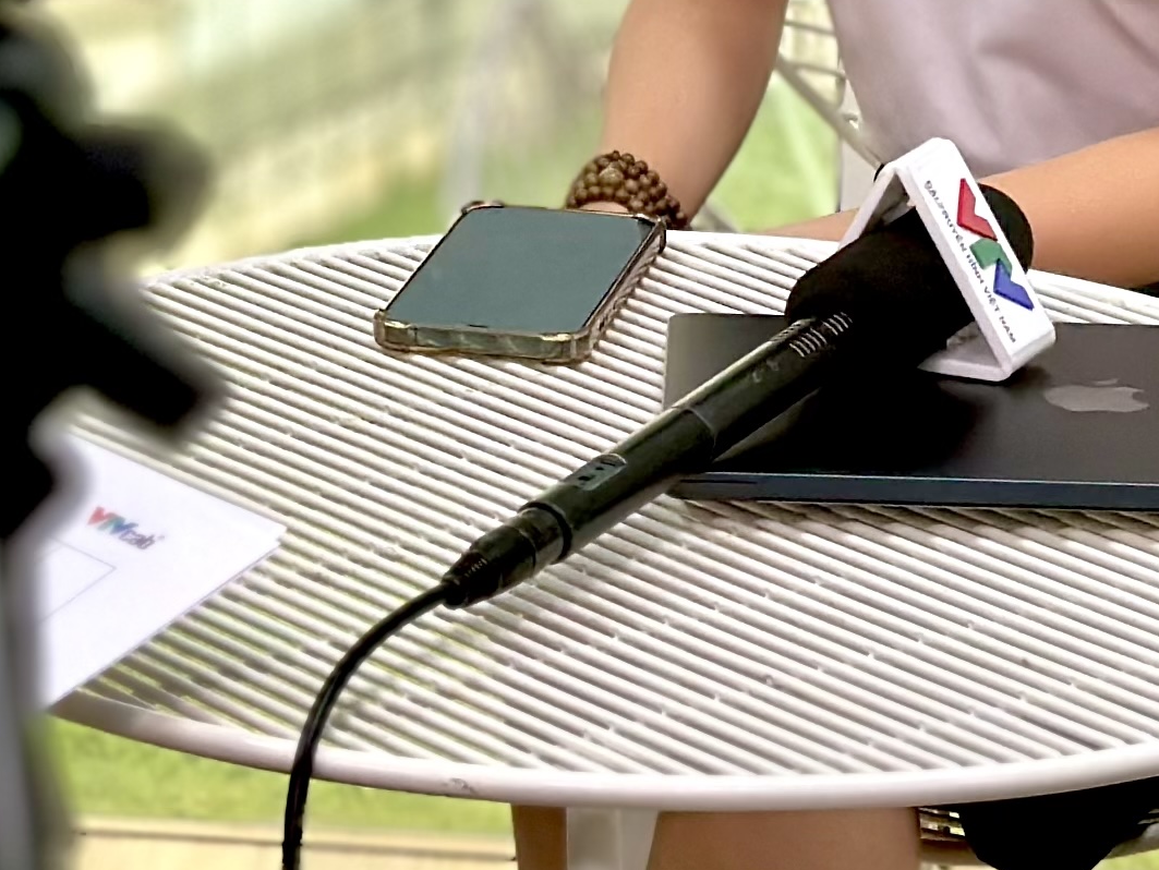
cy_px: -580
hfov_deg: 10.8
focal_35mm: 182
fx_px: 6096
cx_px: 69
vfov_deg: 7.9
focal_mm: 6.86
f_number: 1.78
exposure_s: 1/100
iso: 80
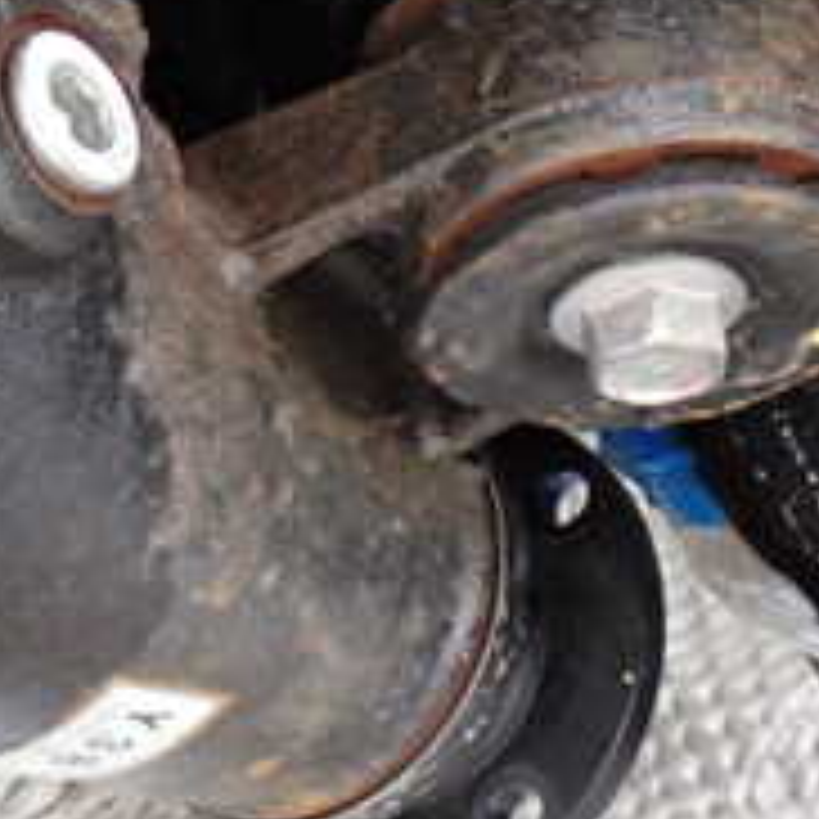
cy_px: 225
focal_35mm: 111
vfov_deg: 15.6
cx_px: -410
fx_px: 2971
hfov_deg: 14.6
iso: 500
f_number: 2.7
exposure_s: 1/40
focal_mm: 6.83
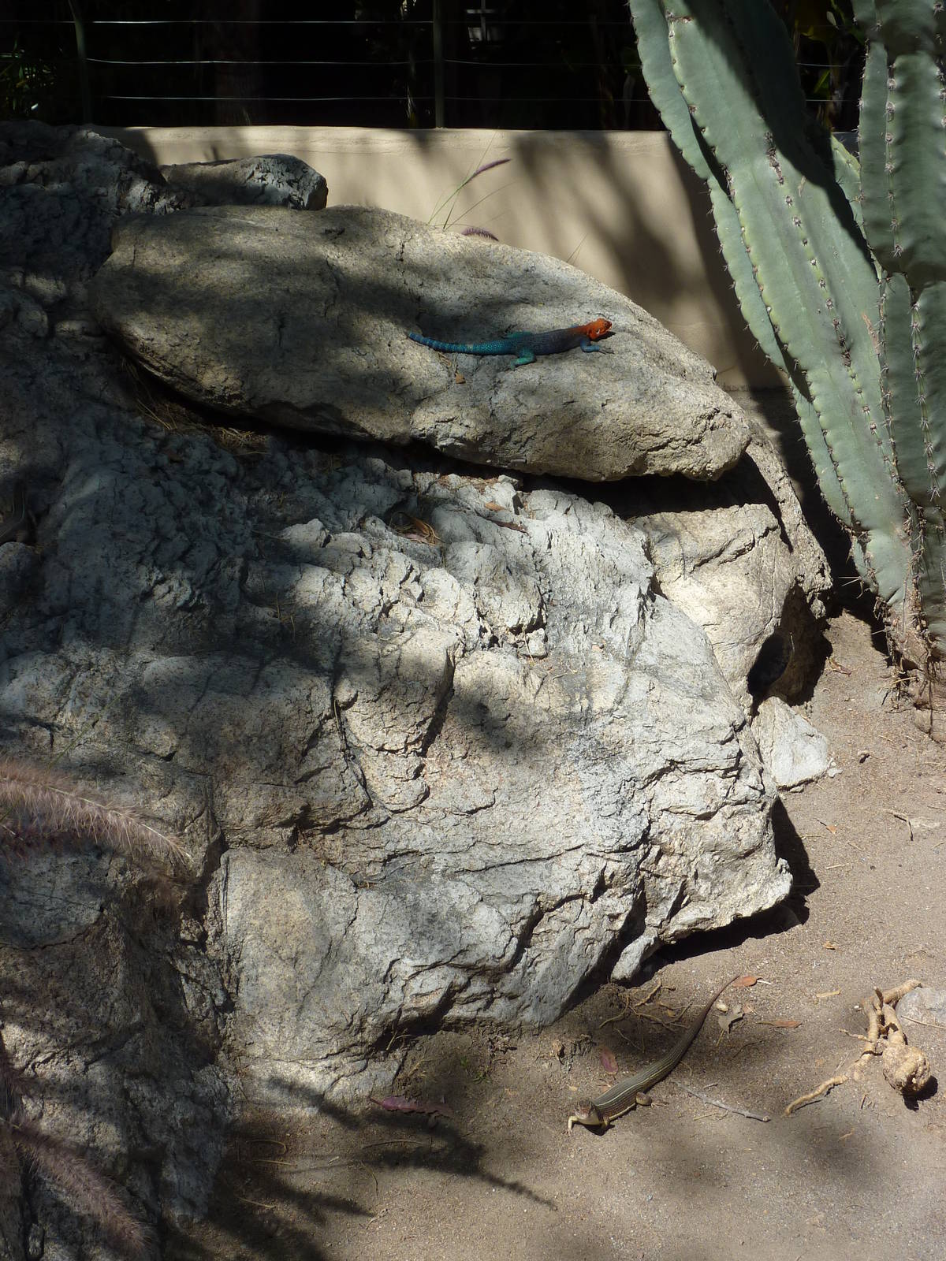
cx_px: 473
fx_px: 1749
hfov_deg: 30.3
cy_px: 630
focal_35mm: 48
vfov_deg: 39.7
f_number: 4.5
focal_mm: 7.9
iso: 80
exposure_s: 1/500
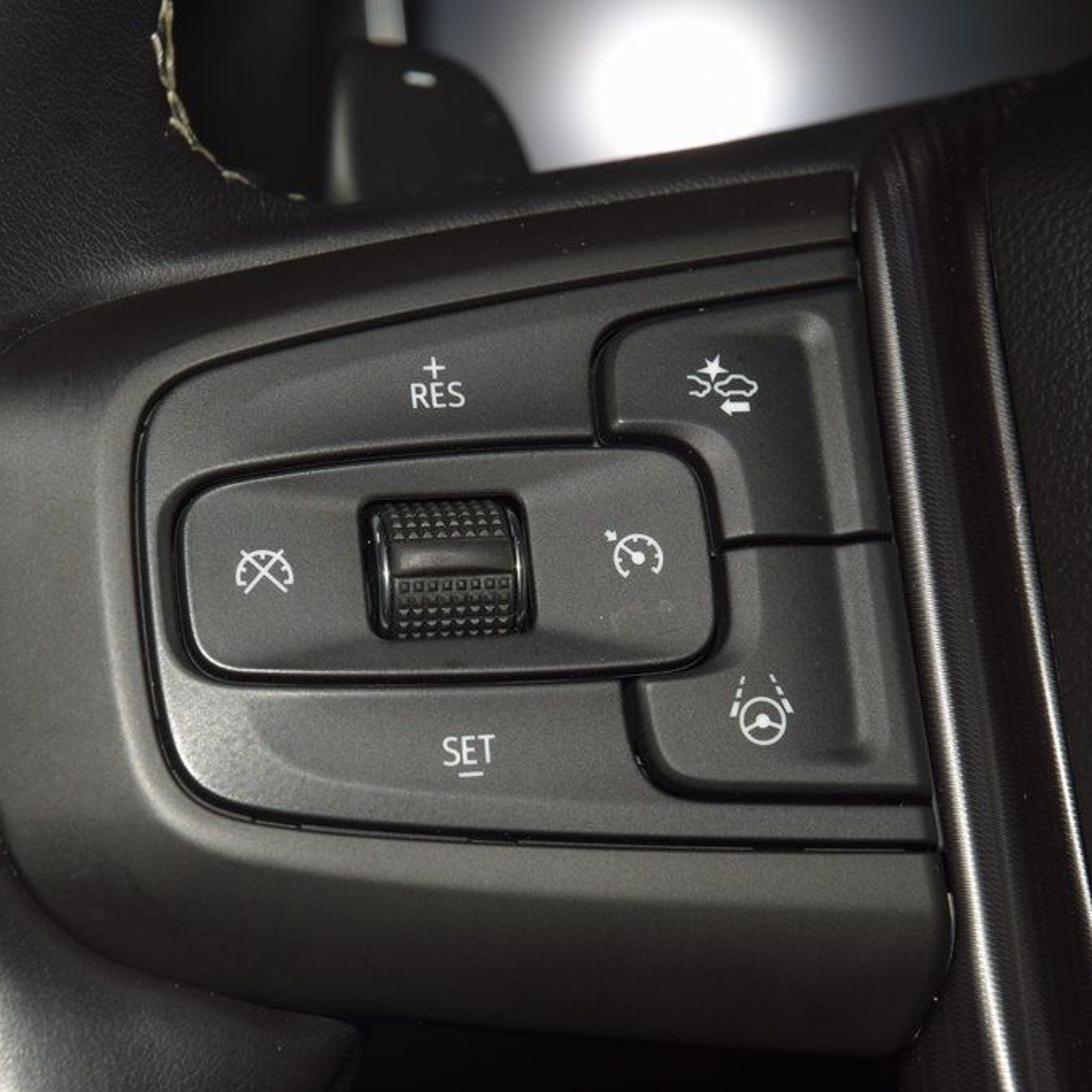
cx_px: 442
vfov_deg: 12.9
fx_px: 4818
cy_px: 544
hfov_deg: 12.9
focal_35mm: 135
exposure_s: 1/125
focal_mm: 70
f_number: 8
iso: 100
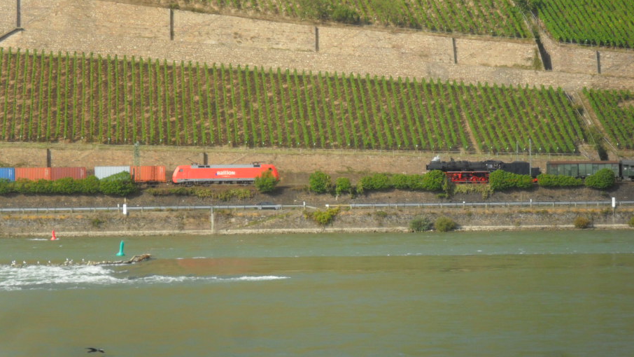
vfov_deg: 8.4
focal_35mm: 144
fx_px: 2421
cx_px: 342
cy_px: 161
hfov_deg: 14.9
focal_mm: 21
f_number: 5.4
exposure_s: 1/350
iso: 100
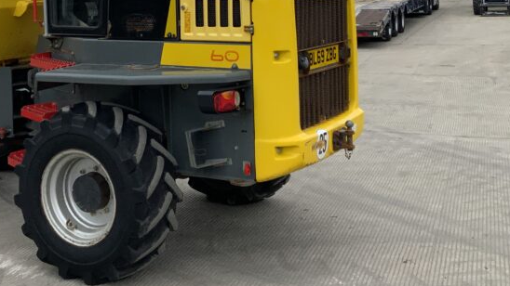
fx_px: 798
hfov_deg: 35.1
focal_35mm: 59
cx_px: 165
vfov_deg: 19.8
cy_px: 8
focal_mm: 3
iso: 16
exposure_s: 1/1076
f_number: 1.8
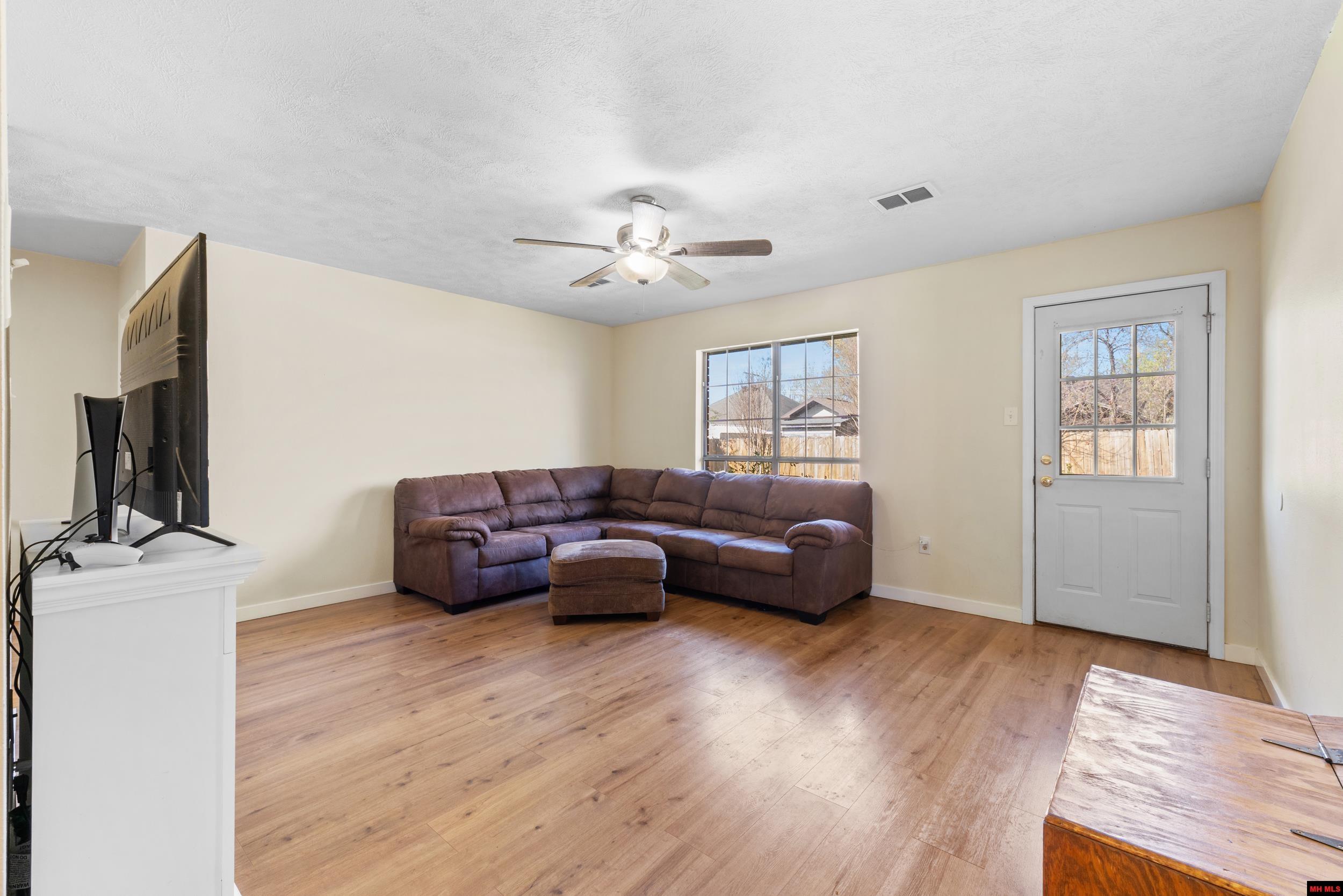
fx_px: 560
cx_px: 672
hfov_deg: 100.4
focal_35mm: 15
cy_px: 448
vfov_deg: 77.3
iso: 200
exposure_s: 1/2
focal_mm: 10
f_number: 9
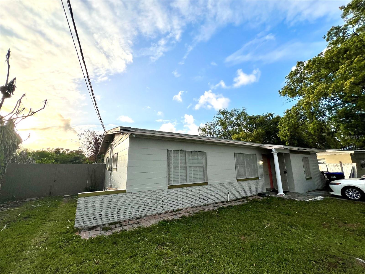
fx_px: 137
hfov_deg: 106.2
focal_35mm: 13
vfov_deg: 89.9
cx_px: 182
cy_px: 137
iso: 32
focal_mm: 1.57
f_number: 1.8
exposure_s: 1/1263
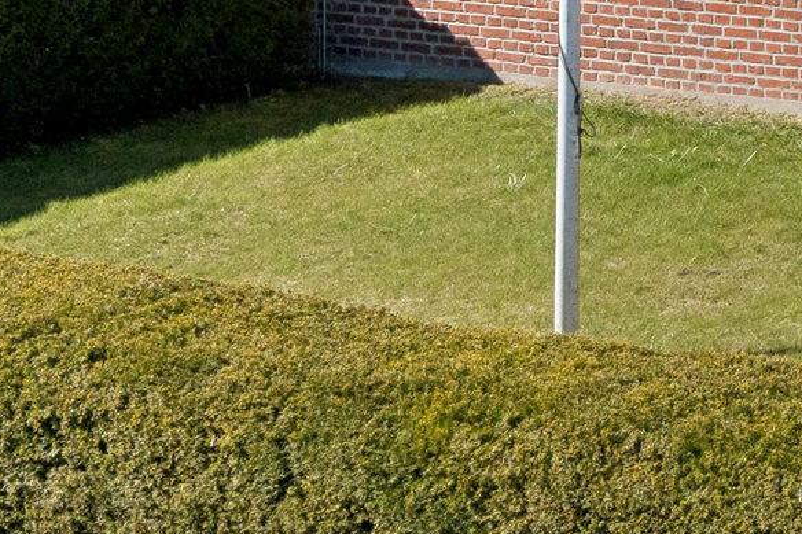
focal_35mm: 149
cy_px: -527
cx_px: 1840
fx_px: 3318
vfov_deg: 8.7
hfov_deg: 11.6
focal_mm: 29
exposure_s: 1/1600
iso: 800
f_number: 10
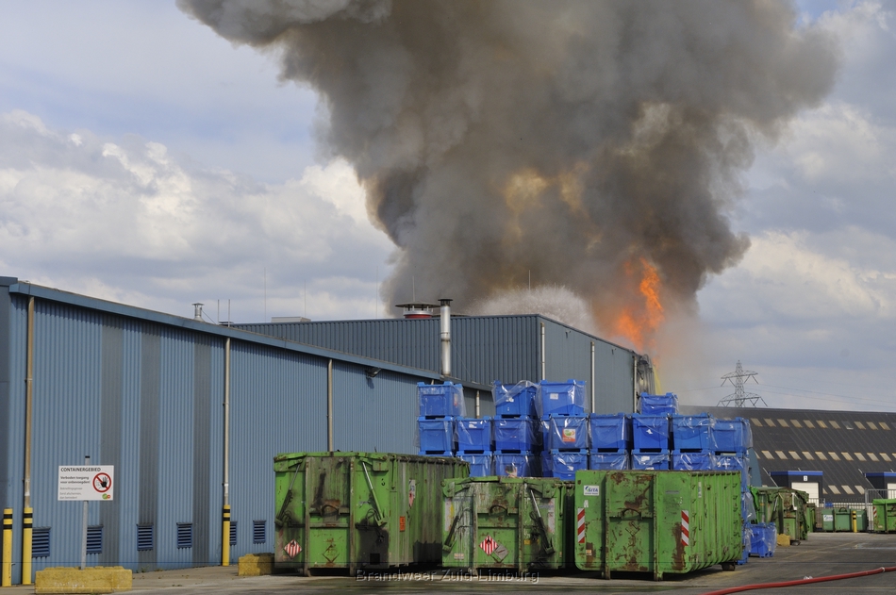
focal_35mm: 82
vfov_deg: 16.5
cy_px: 298
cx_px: 448
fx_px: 2051
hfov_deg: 24.6
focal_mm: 55
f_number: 11
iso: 400
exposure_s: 1/500
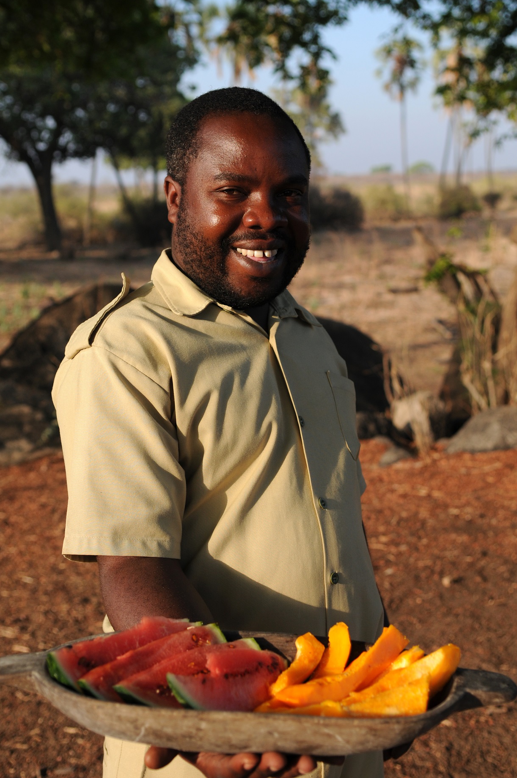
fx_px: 1092
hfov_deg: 26.6
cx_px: 261
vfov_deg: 39.2
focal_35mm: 51
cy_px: 366
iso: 200
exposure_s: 1/1250
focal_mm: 31
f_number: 3.5
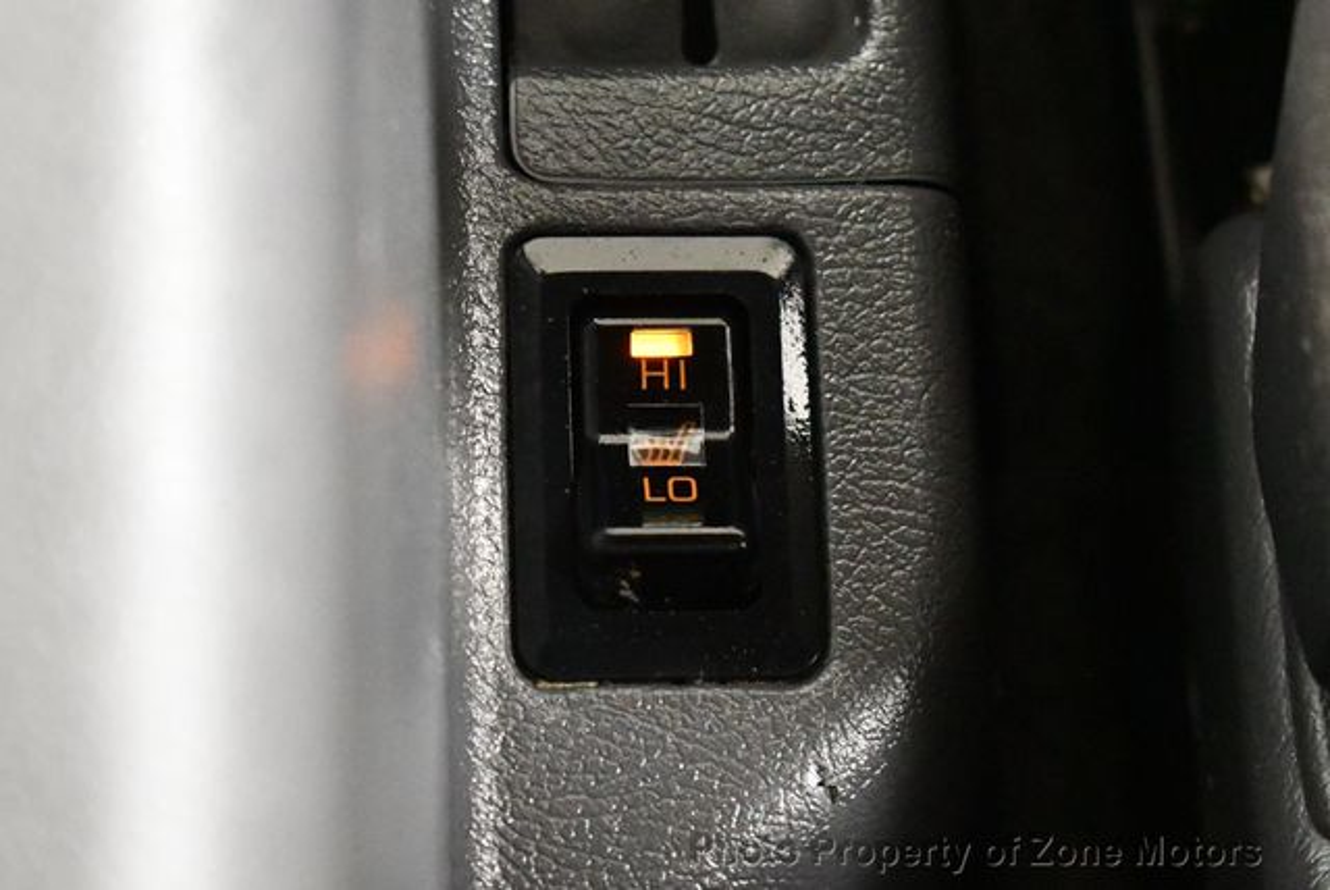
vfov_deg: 12.5
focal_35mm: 110
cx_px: 665
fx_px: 4067
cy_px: 445
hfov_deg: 18.6
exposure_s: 1/60
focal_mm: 55
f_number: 5.6
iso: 12800
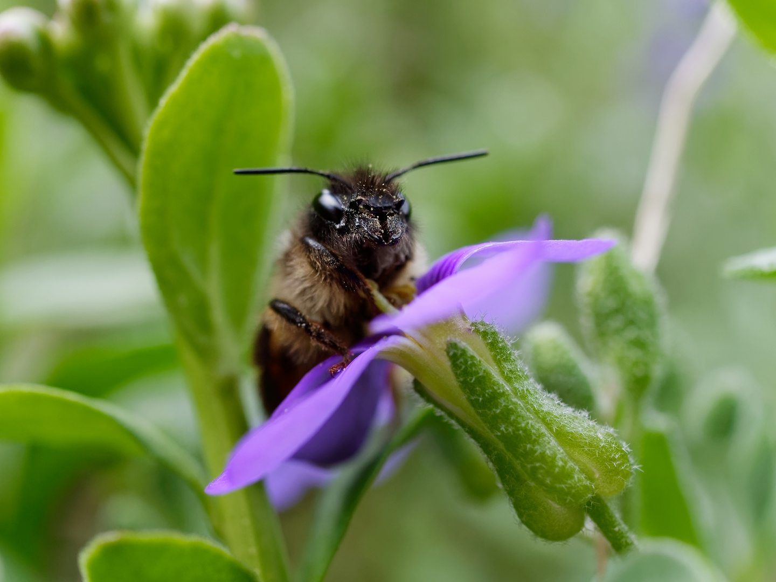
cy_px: 291
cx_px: 388
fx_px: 1345
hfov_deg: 32.2
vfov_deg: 24.4
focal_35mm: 60
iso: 1600
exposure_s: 1/800
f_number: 4.5
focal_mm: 30
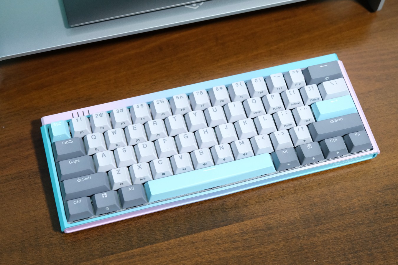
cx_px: 199
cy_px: 132
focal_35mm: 56
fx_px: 619
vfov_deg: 24.2
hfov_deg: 35.6
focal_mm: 37.6
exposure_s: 1/56
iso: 4000
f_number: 4
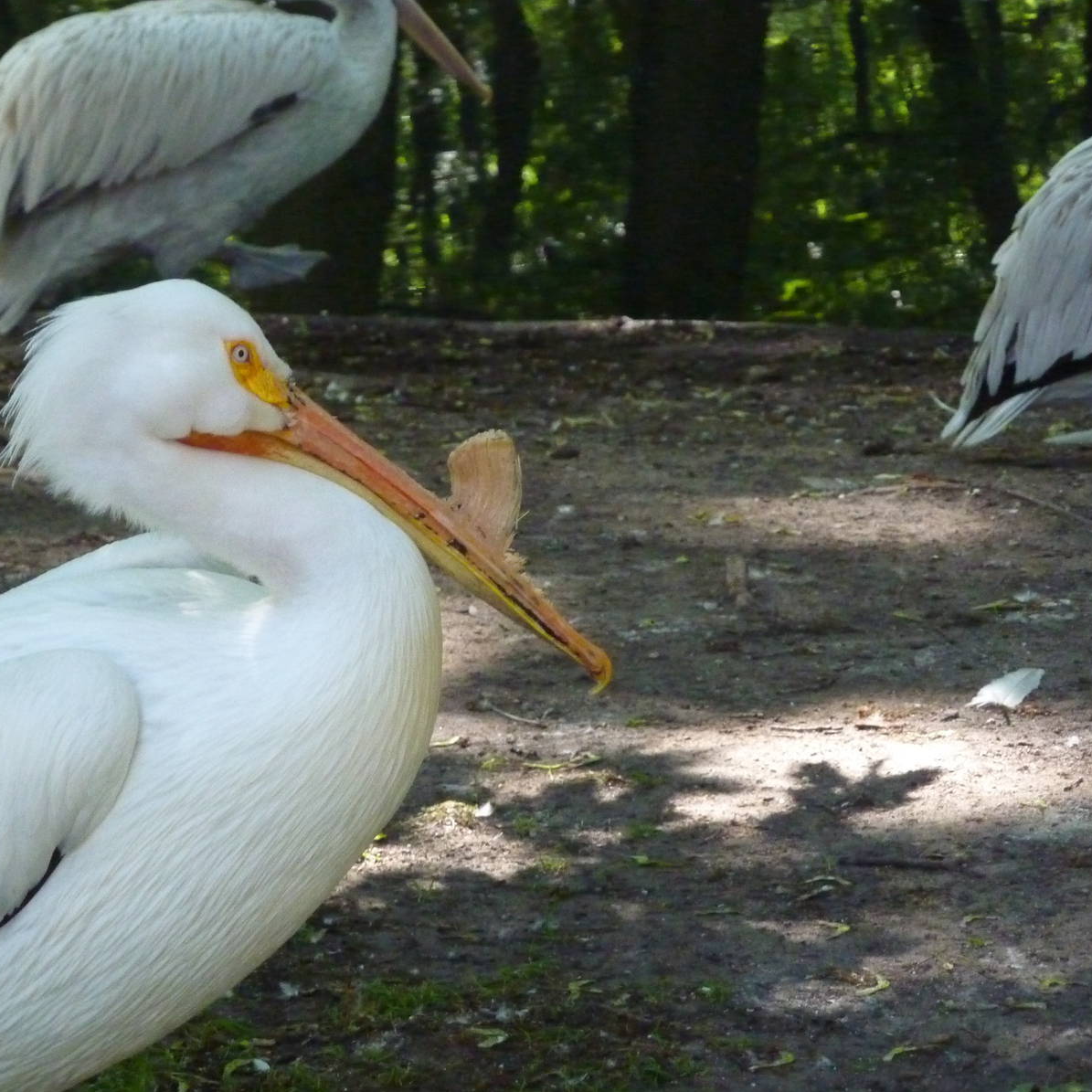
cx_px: 402
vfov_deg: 9.4
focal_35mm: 187
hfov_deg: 9.3
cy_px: 547
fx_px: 6674
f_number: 4.5
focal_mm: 25.9
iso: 800
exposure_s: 1/200
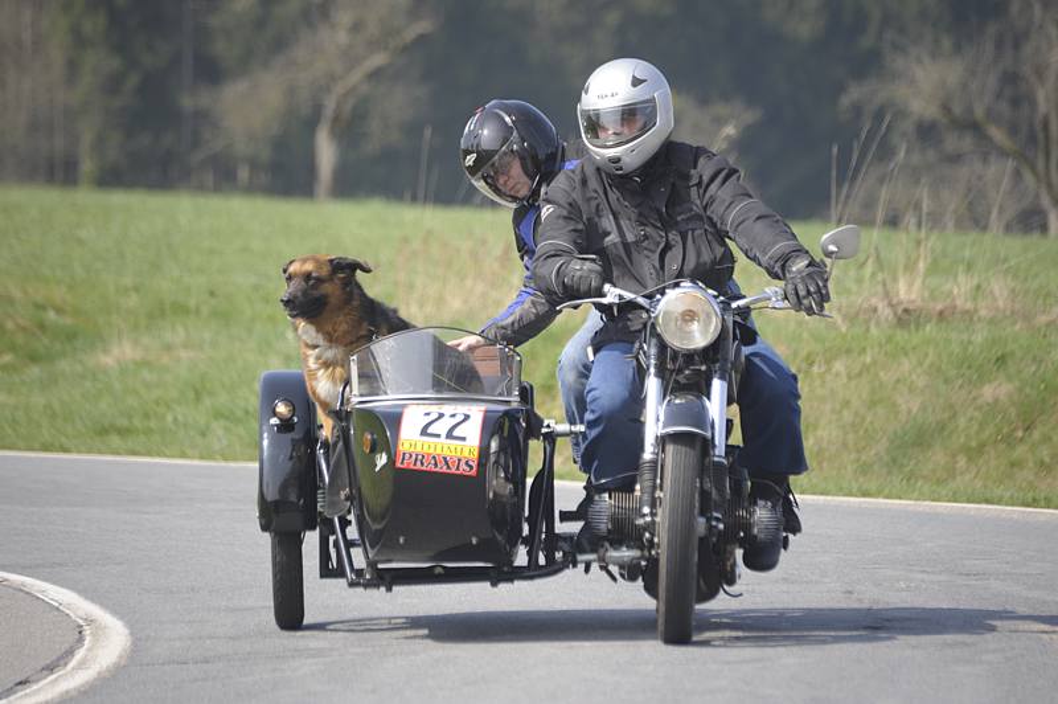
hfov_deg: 7.6
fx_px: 7928
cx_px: 529
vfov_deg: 5.1
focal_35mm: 270
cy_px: 352
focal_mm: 270
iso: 200
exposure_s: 1/400
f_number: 5.6
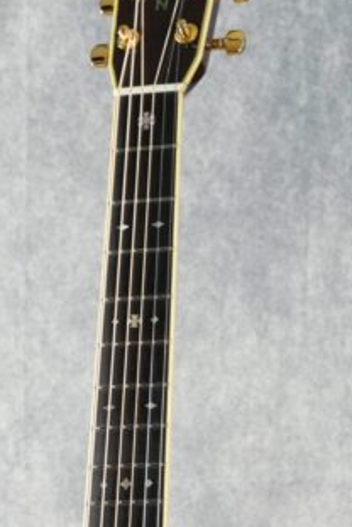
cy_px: 706
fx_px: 2405
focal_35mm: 164
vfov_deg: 12.1
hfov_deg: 8.4
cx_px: 89
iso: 400
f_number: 6.3
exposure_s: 1/1.6
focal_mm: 50
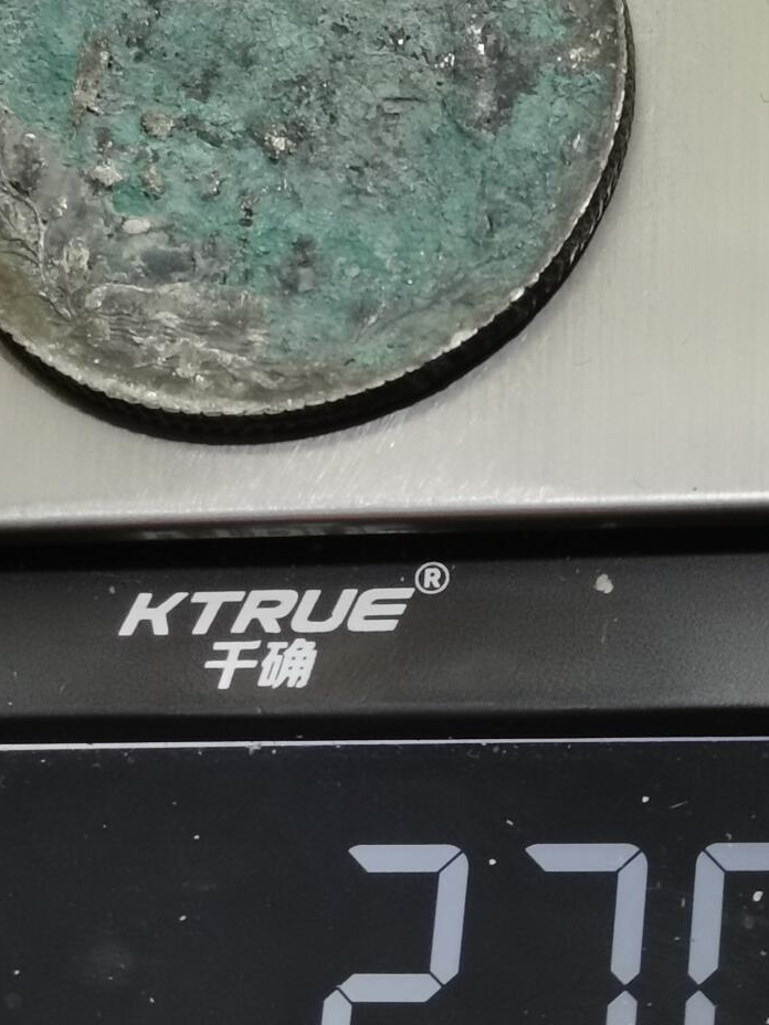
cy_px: 163
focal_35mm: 130
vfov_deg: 15.0
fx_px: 3851
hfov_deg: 11.4
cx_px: 362
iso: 100
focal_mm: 5.58
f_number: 1.8
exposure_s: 1/100
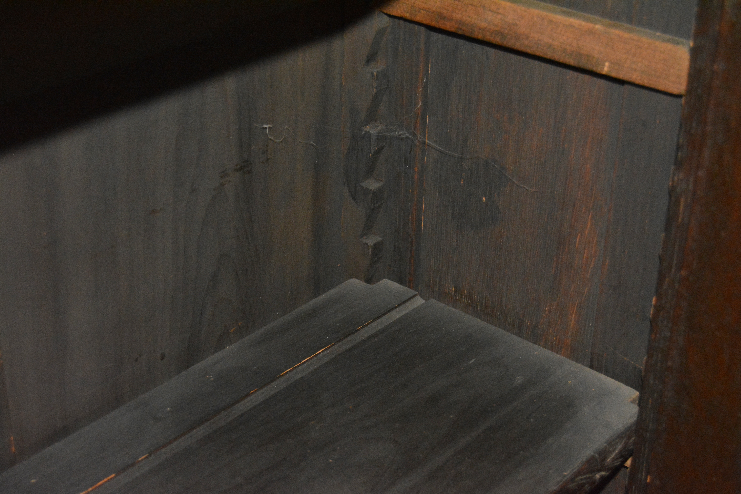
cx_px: 370
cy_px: 247
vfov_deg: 22.6
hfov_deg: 33.4
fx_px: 1235
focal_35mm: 60
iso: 3200
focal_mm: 40
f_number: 5
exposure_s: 1/60
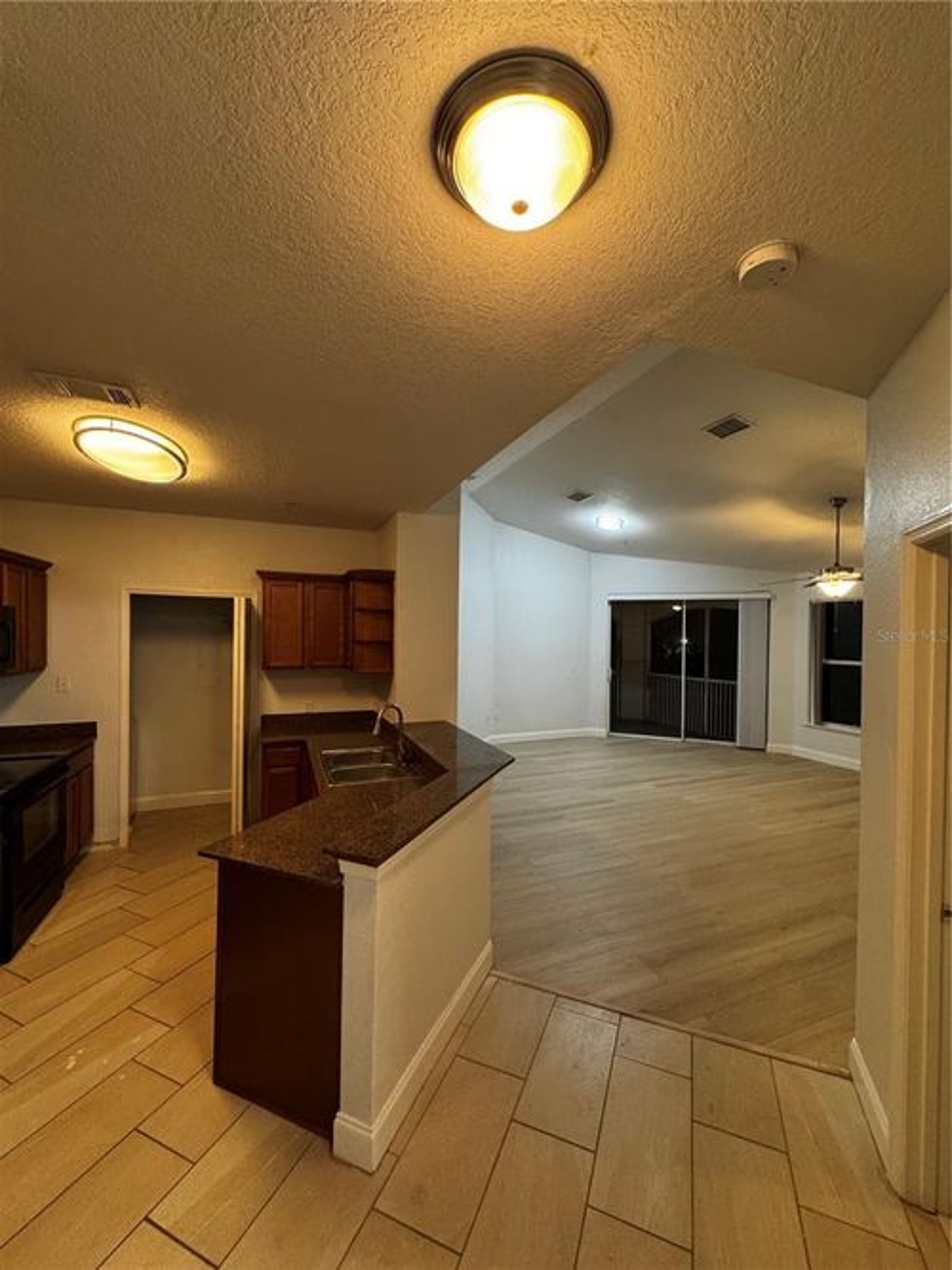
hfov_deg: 85.7
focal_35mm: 14
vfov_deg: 102.1
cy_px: 635
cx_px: 476
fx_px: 514
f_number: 2.2
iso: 400
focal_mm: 2.22
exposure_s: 1/60
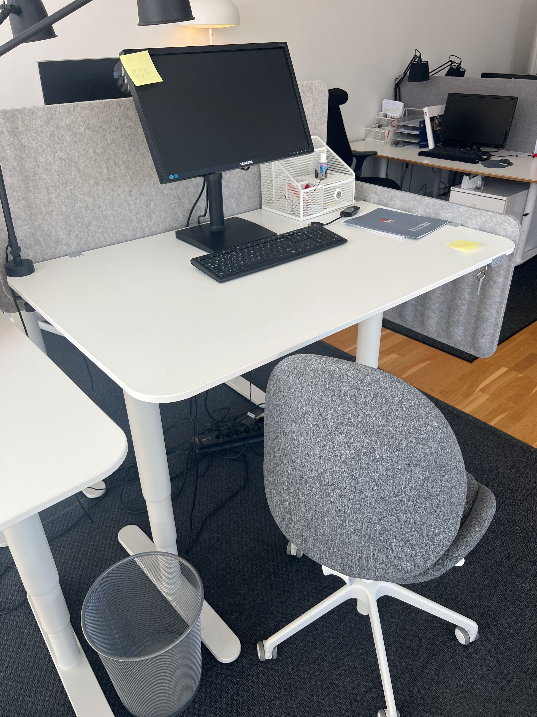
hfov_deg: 53.1
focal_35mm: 26
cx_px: 268
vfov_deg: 67.3
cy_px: 358
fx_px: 538
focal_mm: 5.7
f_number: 1.5
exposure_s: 1/372
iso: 50
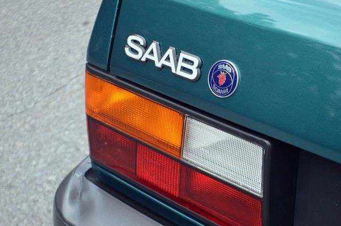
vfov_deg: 16.5
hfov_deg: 24.7
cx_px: 170
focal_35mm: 82
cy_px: 113
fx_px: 780
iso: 400
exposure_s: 1/125
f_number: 5.6
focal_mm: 55
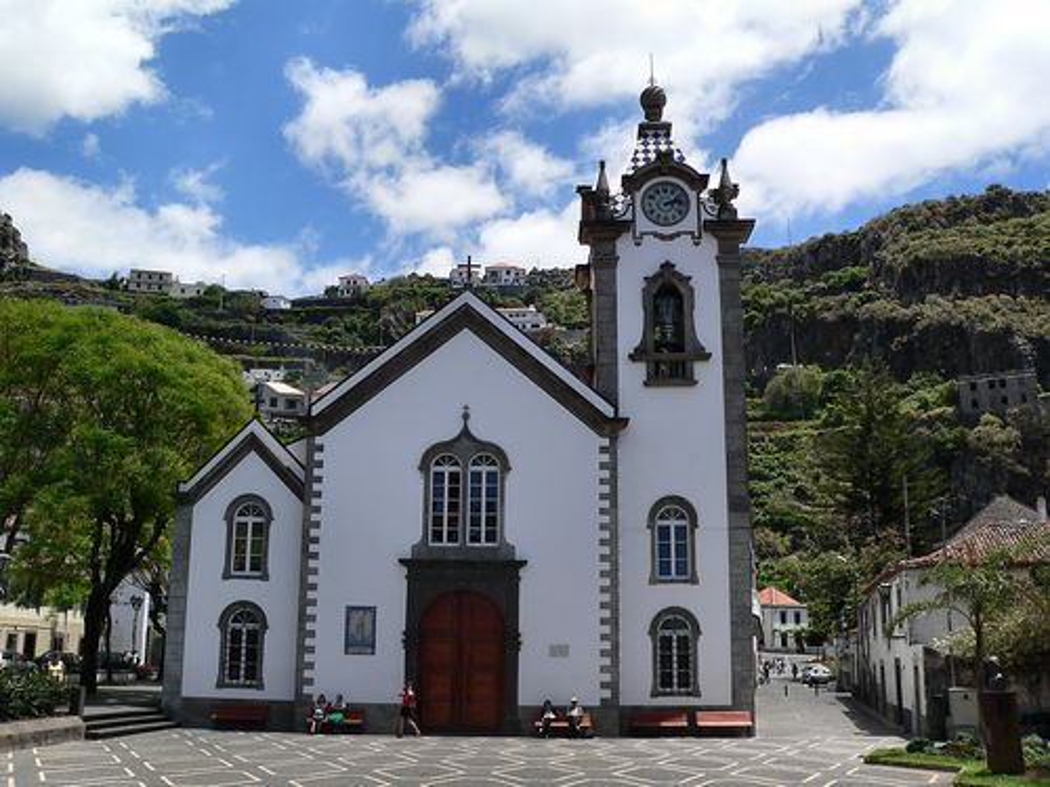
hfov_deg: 51.4
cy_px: 394
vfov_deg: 39.7
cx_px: 525
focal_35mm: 36
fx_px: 1092
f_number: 5.2
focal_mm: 6
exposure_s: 1/500
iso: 80
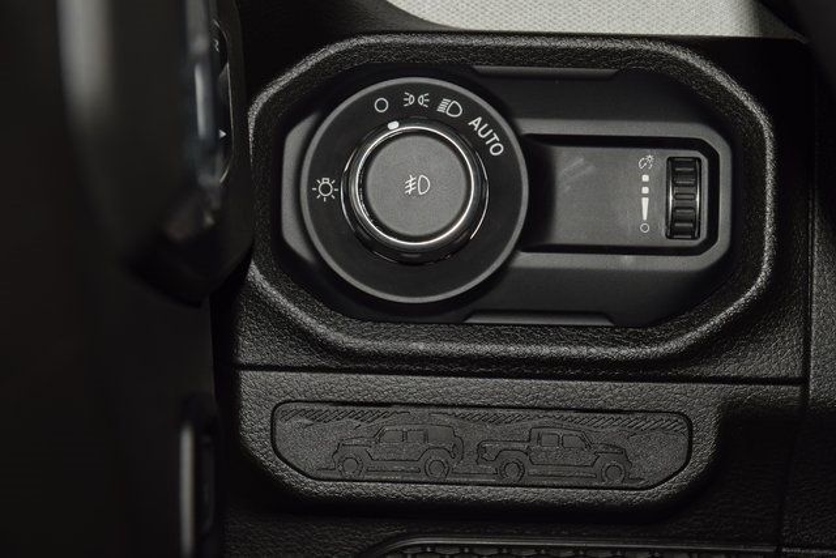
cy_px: 279
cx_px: 418
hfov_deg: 19.5
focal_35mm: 105
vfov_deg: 13.0
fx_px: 2439
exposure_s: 1/125
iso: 100
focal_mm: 70
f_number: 8
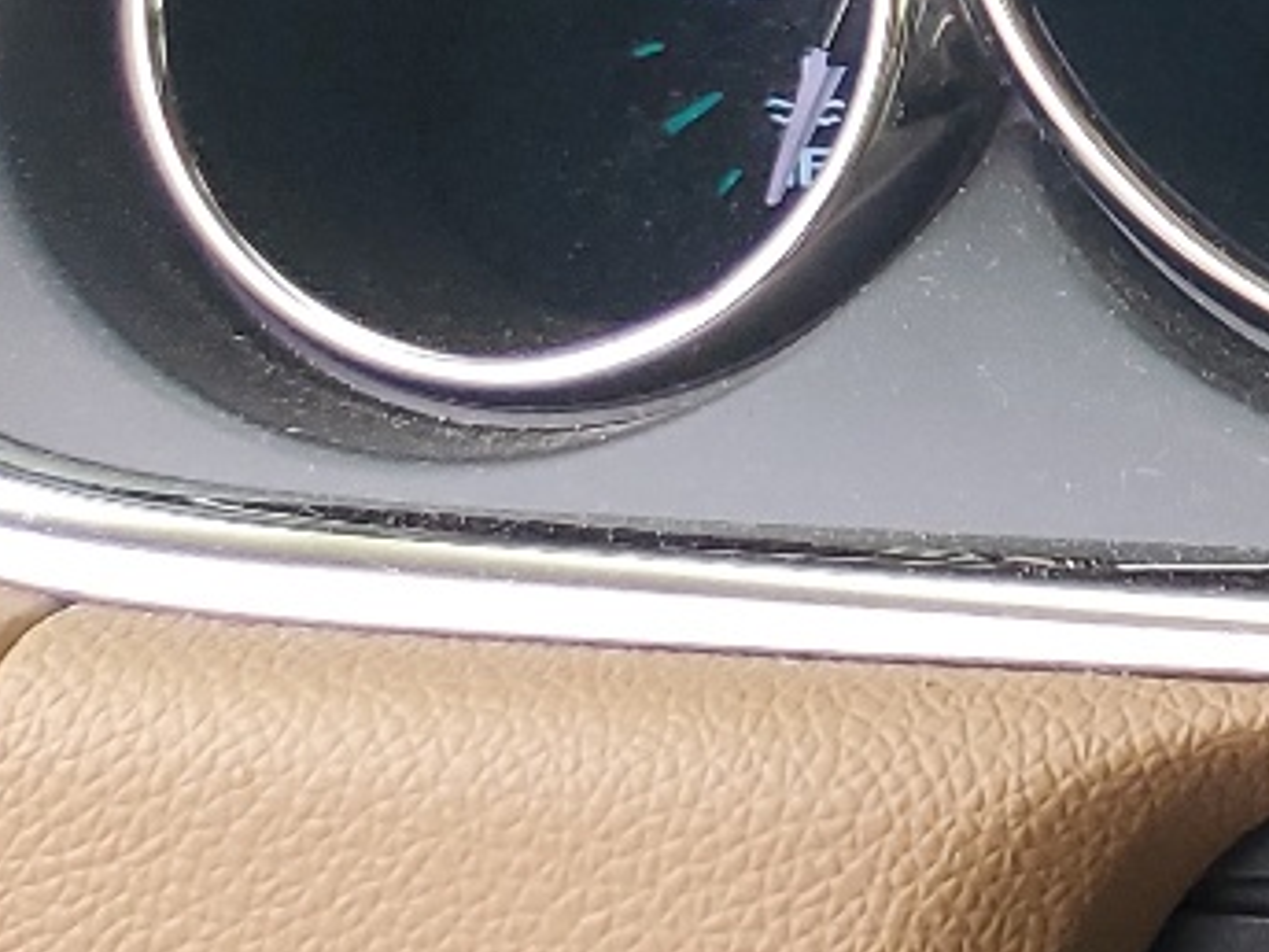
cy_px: -469
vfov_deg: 11.7
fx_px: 4436
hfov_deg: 13.3
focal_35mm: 121
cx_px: 2778
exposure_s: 1/120
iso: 59
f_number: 1.5
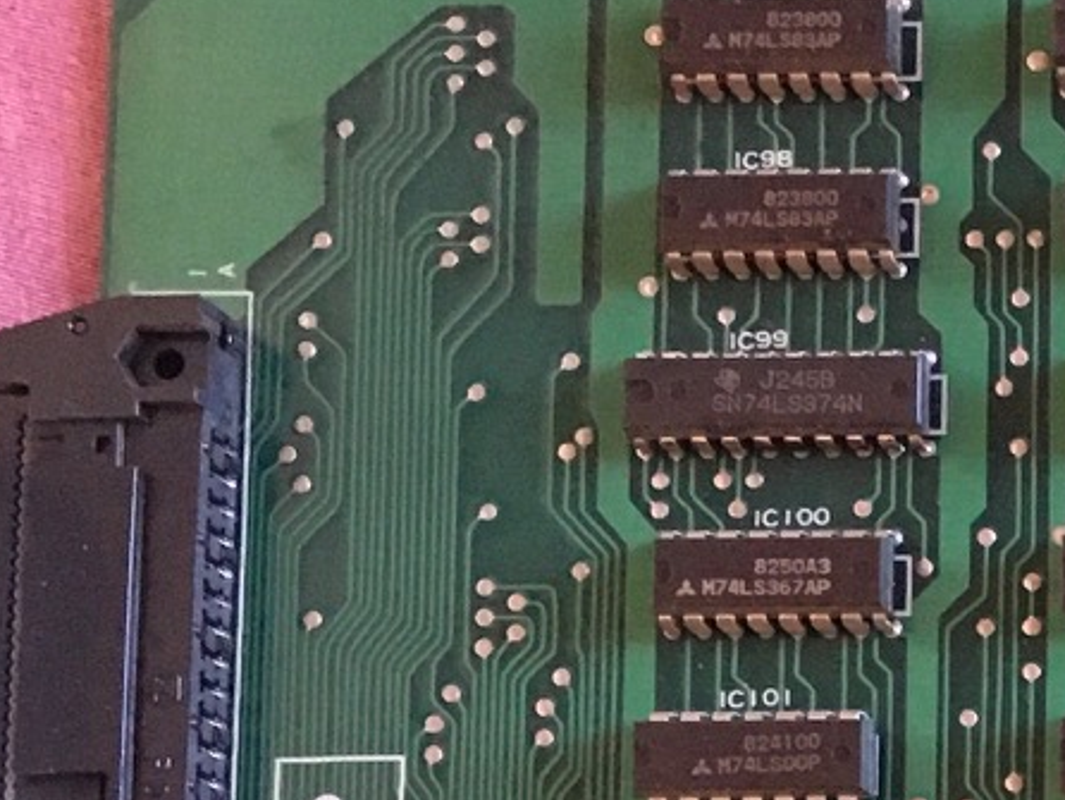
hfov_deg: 13.0
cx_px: 2147
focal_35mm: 131
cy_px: 1254
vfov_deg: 10.9
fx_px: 4033
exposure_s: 1/25
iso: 200
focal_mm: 4.15
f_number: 2.2
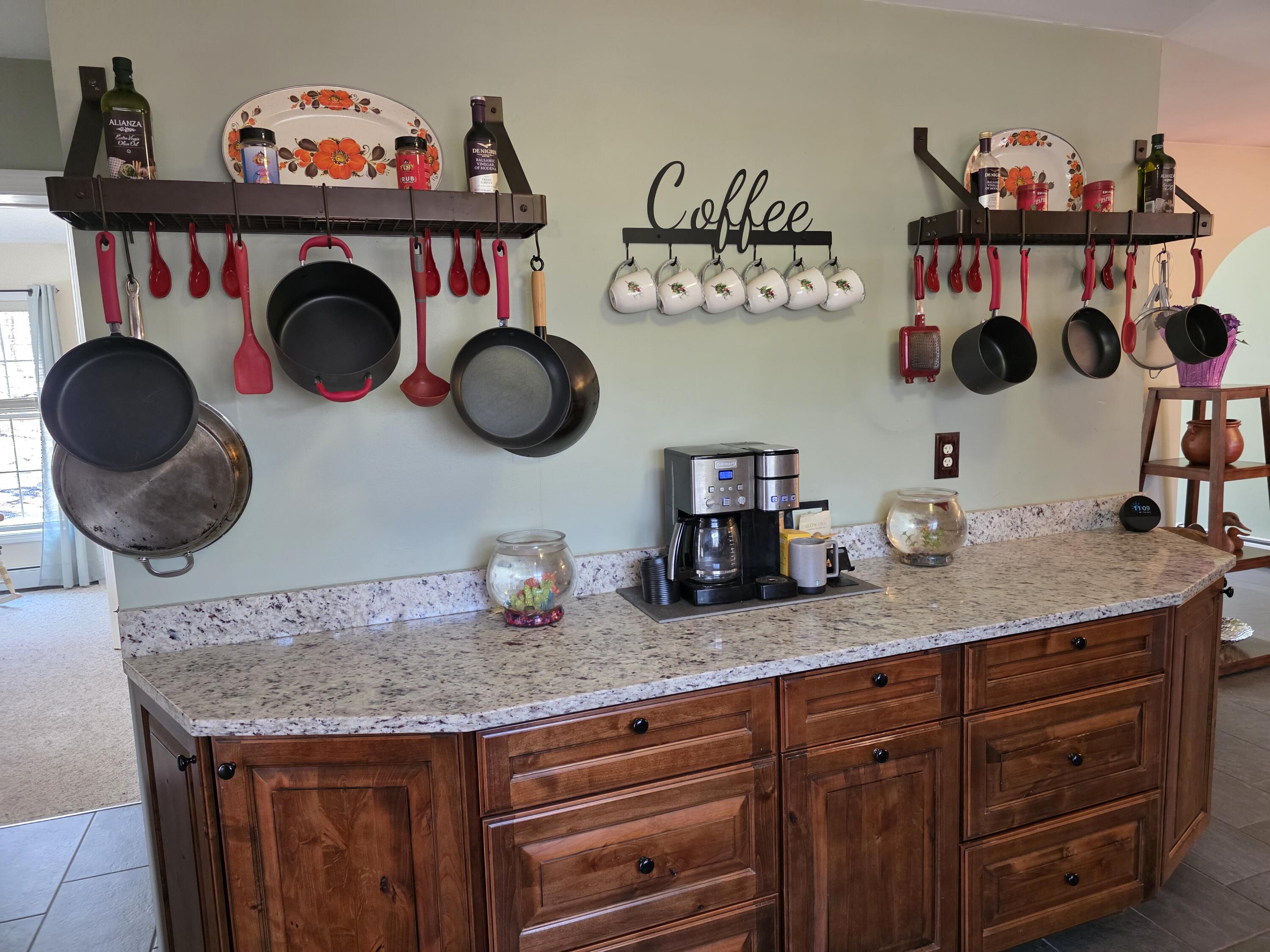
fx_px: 844
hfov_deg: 73.9
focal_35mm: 23
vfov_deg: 58.9
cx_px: 635
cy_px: 476
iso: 800
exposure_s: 1/120
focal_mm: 6.3
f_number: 1.7
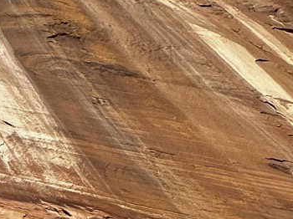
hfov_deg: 20.2
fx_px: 694
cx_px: -156
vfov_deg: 15.3
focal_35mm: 82
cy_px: 406
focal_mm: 2.22
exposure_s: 1/3610
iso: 50
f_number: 2.2
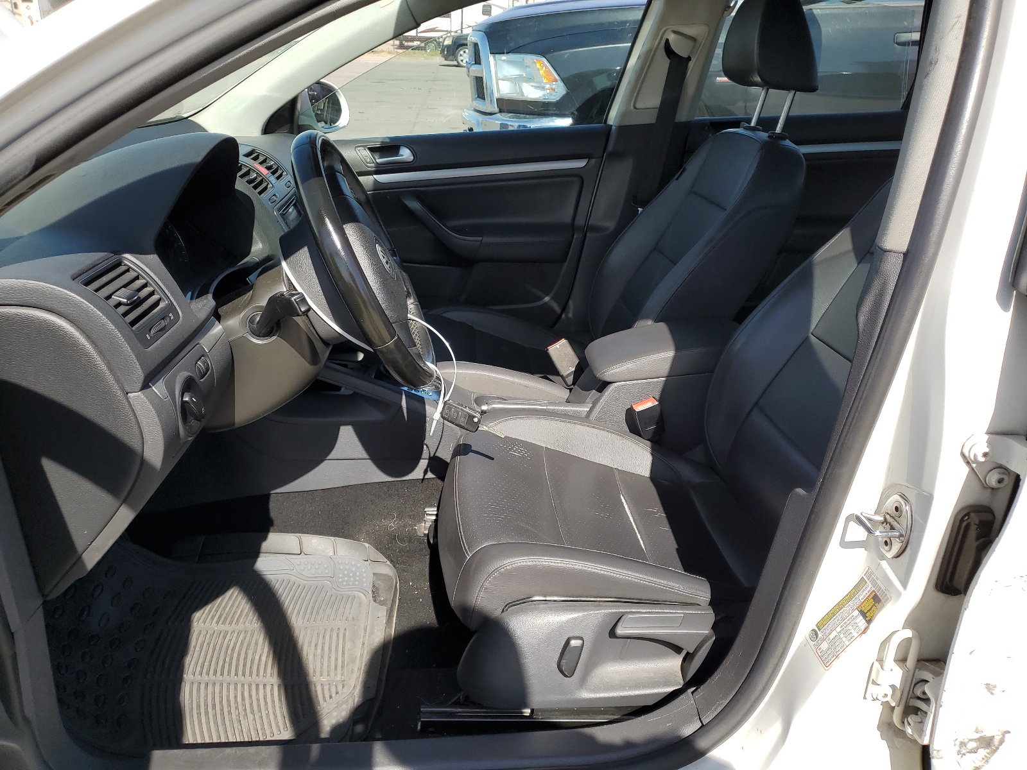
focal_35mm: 26
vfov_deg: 53.1
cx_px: 514
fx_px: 771
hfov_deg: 67.3
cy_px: 385
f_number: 1.5
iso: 50
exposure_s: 1/1667
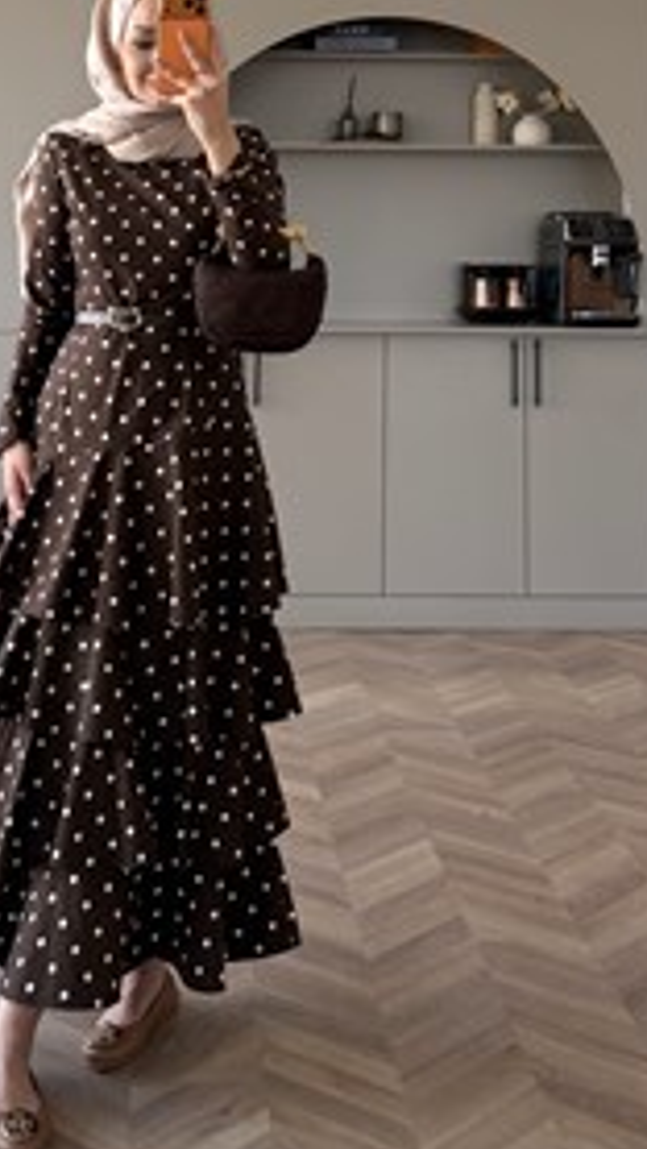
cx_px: 216
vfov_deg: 50.7
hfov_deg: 30.2
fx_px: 1188
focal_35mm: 39
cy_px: 384
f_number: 1.78
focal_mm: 6.76
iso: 64
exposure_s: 1/121
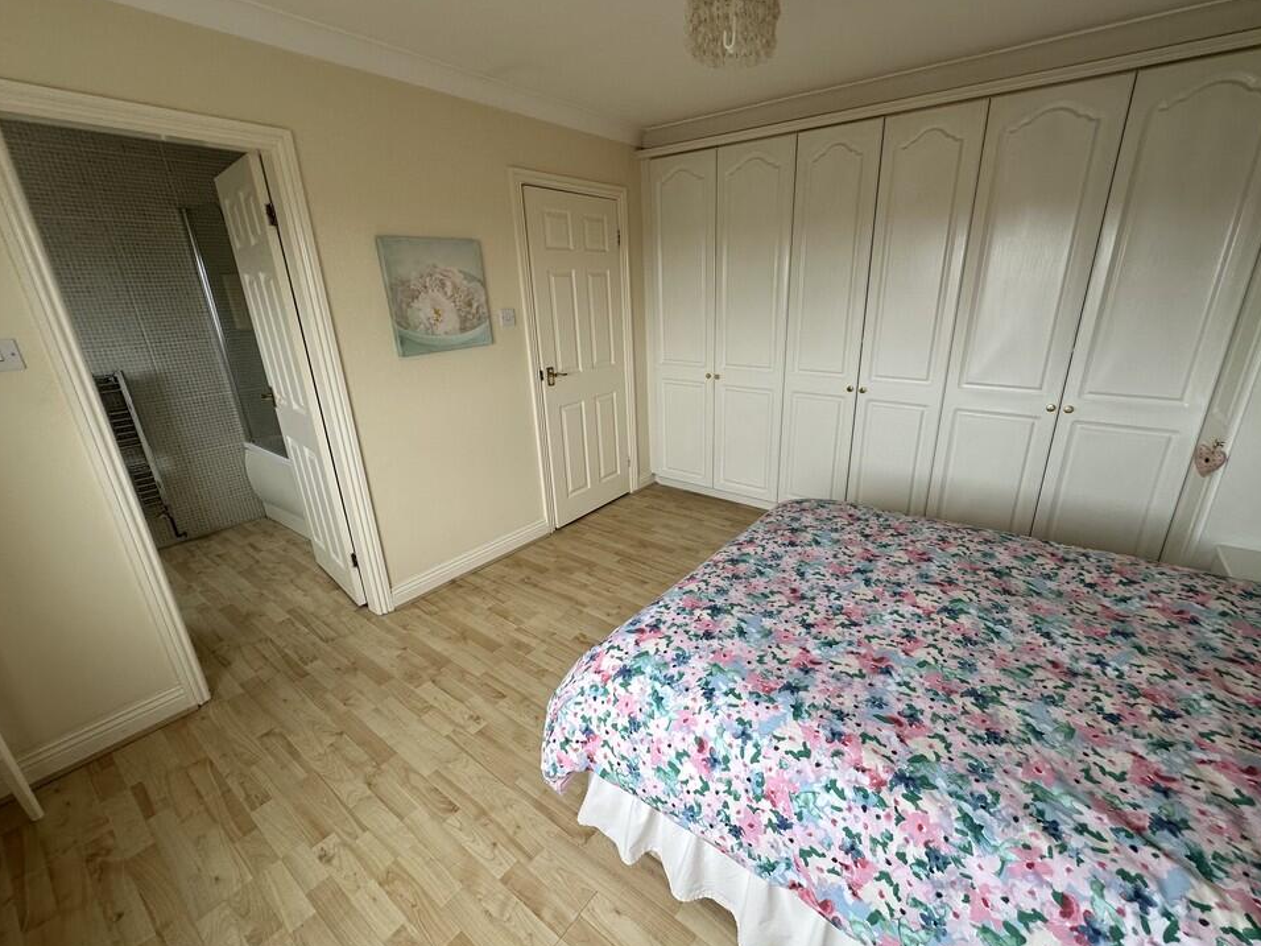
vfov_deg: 81.7
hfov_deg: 98.1
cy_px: 478
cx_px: 662
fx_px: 546
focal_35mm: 15
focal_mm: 2.22
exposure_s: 1/99
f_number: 2.2
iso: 64
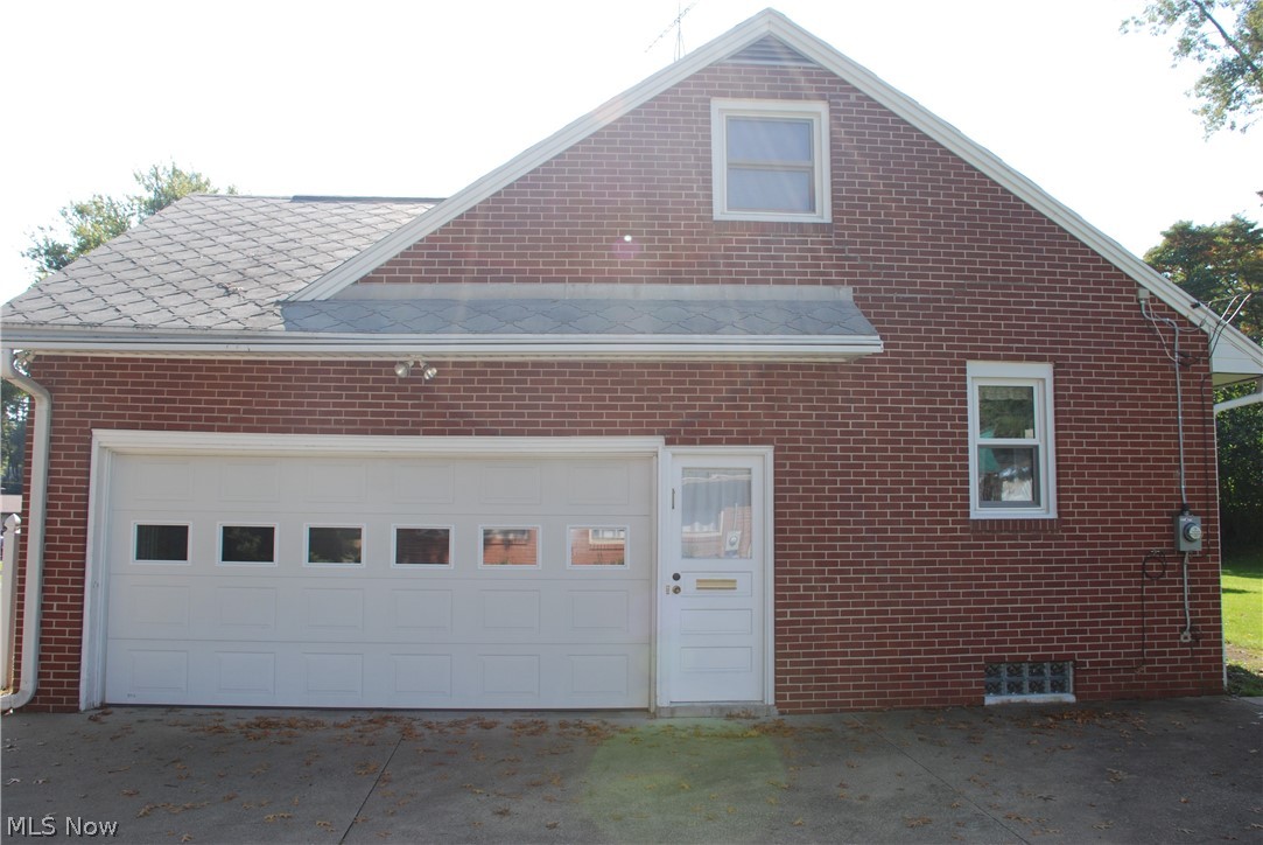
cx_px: 632
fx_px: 948
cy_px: 422
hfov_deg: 67.3
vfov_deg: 48.0
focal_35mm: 27
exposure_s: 1/200
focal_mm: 18
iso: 200
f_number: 7.1
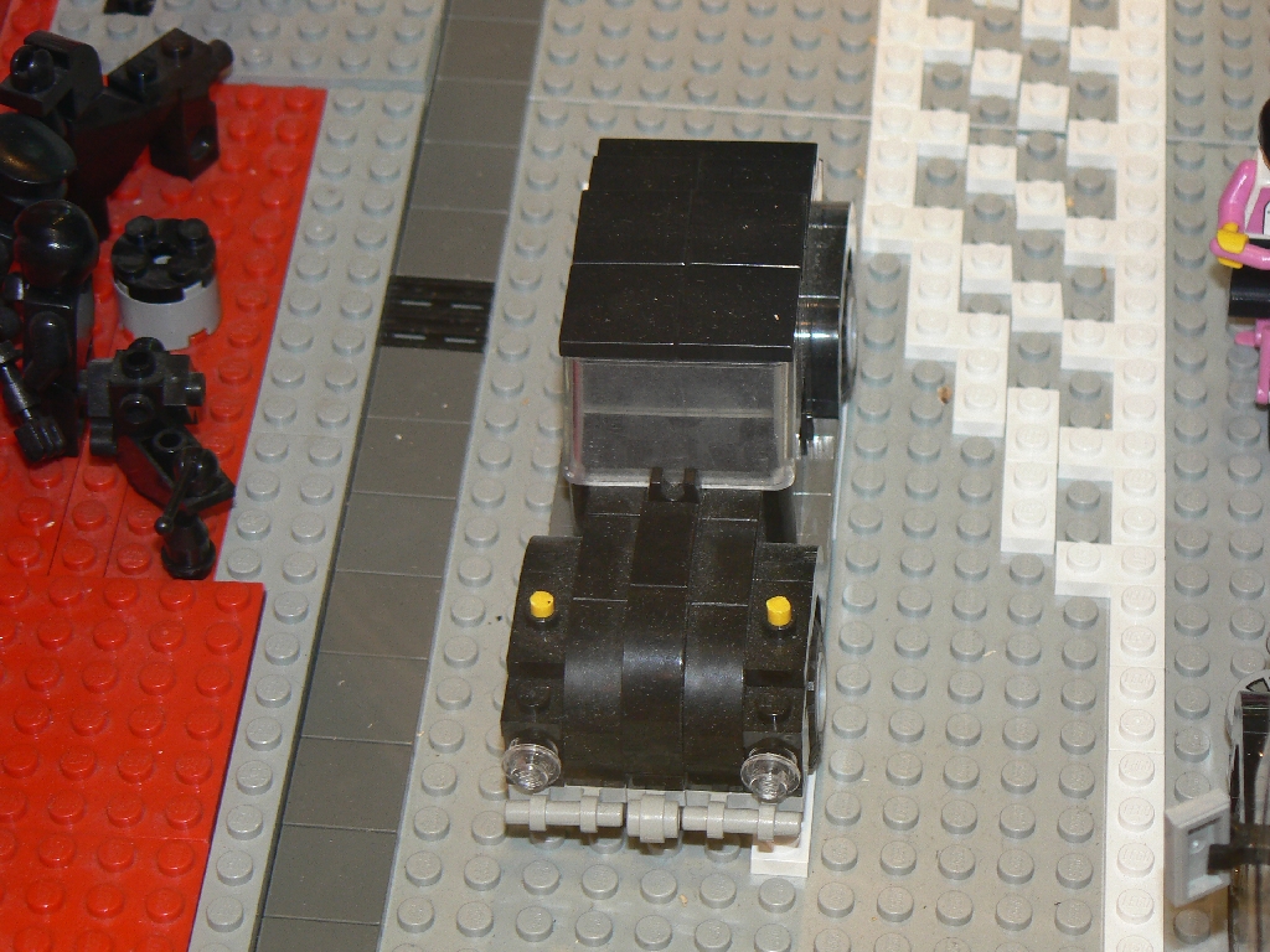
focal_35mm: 109
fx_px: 3999
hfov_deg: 18.0
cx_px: 635
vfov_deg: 13.6
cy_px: 476
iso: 100
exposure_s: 1/30
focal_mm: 18.2
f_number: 3.2
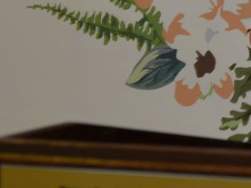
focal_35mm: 293
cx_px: 541
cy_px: -132
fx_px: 2125
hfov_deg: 6.5
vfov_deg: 5.0
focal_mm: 60
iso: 1250
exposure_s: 1/160
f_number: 4
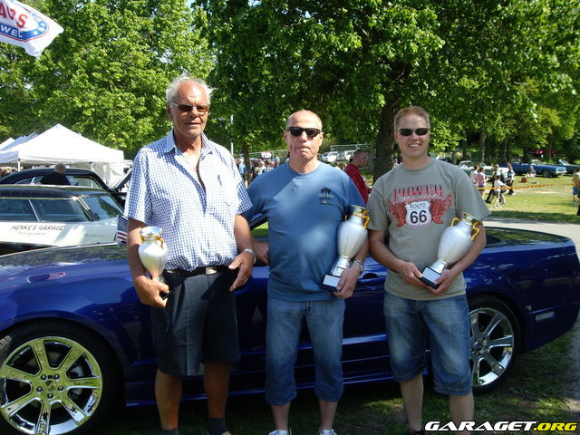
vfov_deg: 37.7
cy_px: 218
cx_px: 290
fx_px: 637
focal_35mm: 38
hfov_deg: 49.0
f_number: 4.3
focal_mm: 6.2
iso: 50
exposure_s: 1/125
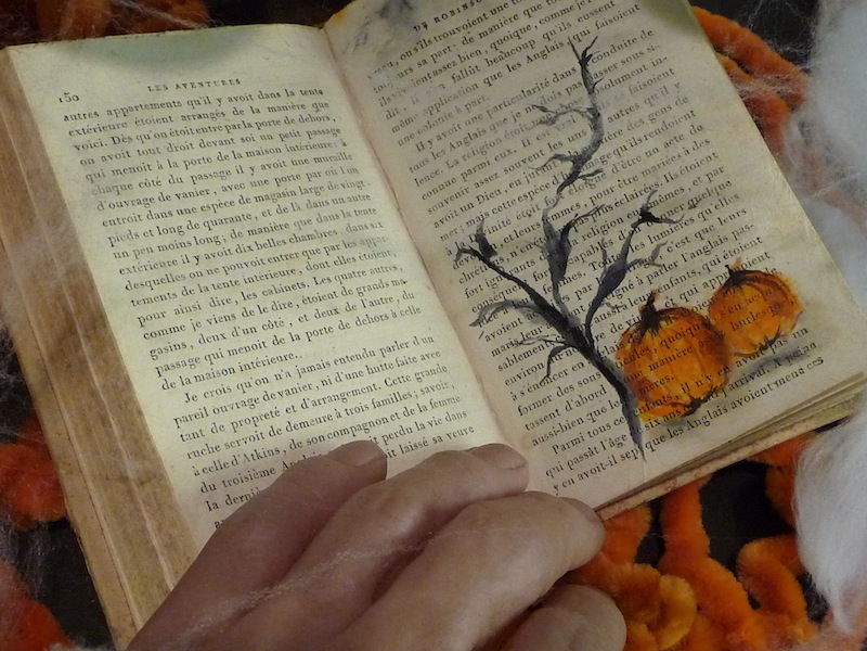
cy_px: 326
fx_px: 1252
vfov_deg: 29.1
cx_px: 434
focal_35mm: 50
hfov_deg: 38.2
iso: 400
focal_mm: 5
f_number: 3.4
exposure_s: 1/25
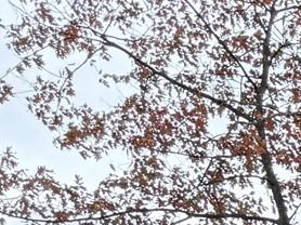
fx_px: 1538
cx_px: 866
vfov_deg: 7.4
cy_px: 667
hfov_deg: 9.2
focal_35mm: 177
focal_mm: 6.76
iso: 80
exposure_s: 1/329
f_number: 1.78
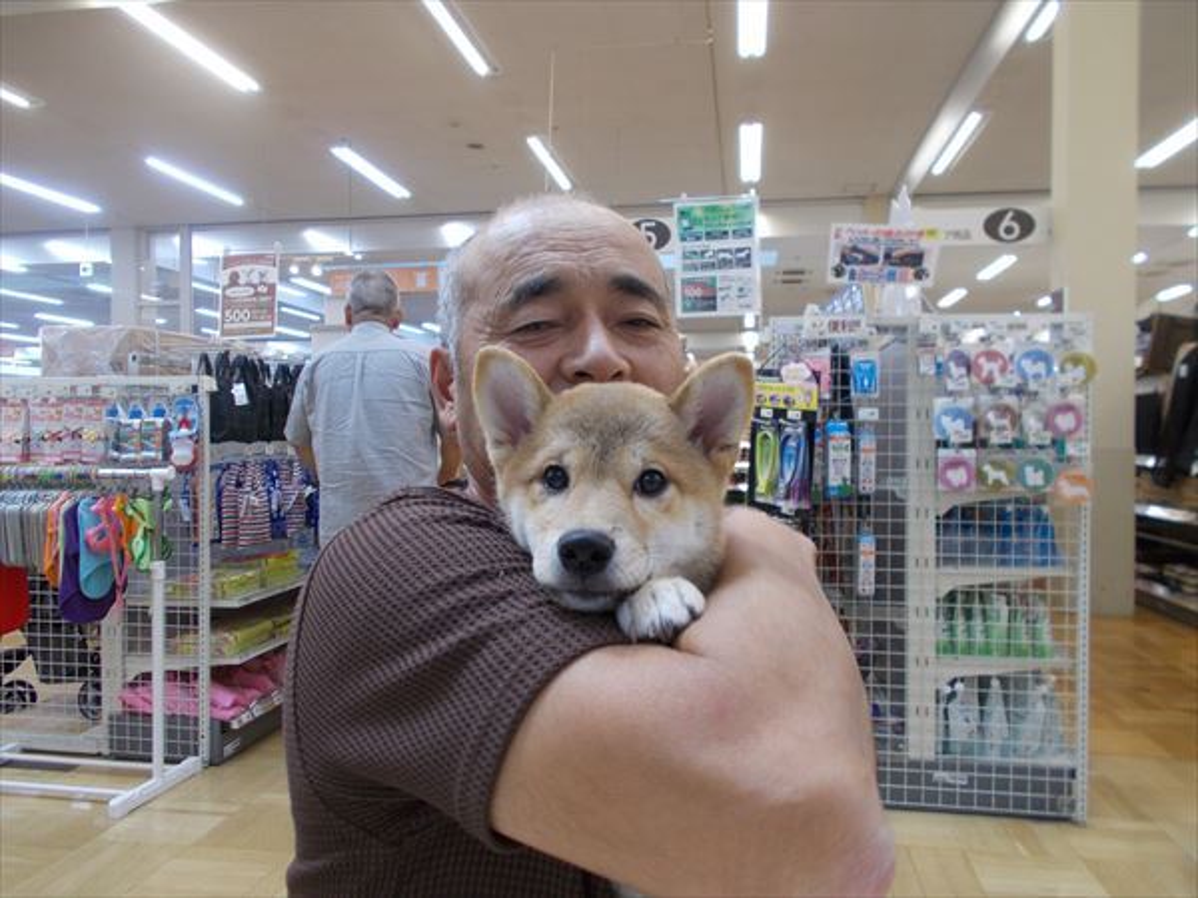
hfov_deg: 67.3
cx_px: 599
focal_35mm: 26
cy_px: 449
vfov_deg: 53.1
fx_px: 900
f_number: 3.2
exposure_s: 1/25
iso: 100
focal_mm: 4.6
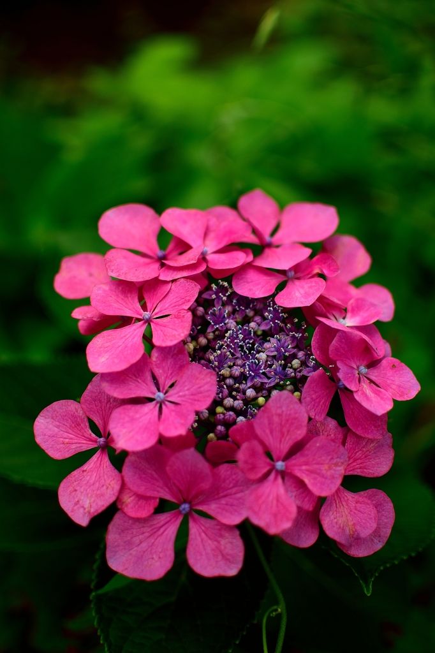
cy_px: 326
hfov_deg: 25.7
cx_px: 218
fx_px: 952
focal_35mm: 52
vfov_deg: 37.9
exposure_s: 1/500
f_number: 1.8
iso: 100
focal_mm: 35
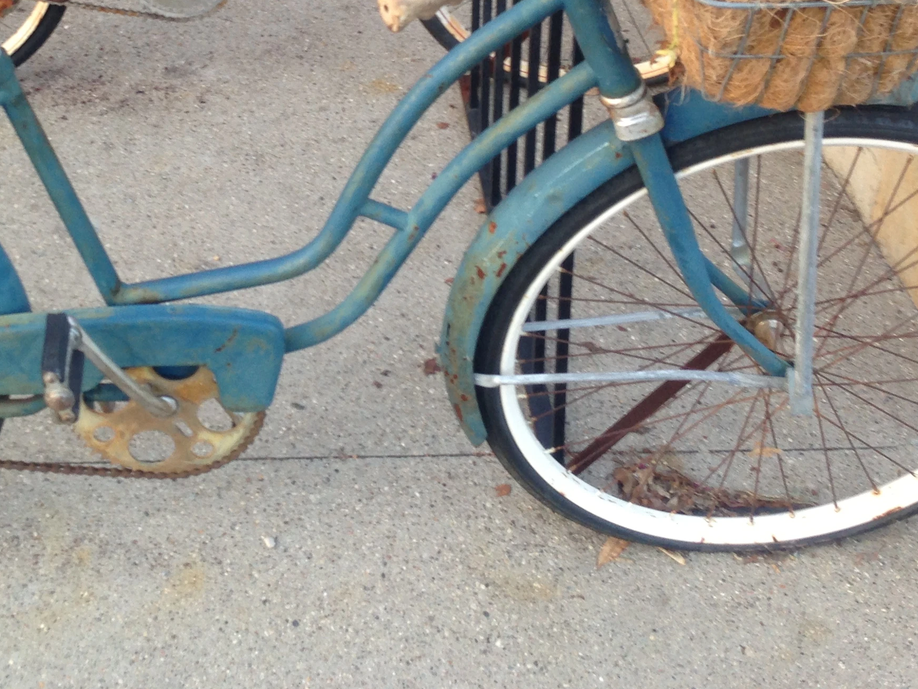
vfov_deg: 22.9
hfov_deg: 30.5
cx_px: 193
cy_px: 44
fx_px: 1644
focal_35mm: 62
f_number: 2.4
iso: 50
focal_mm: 4.13
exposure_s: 1/30
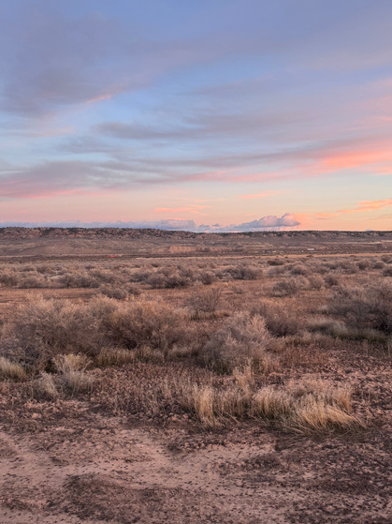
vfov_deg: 55.4
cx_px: 264
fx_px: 498
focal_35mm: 33
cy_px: 268
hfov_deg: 42.3
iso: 100
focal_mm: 6.76
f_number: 1.78
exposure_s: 1/121
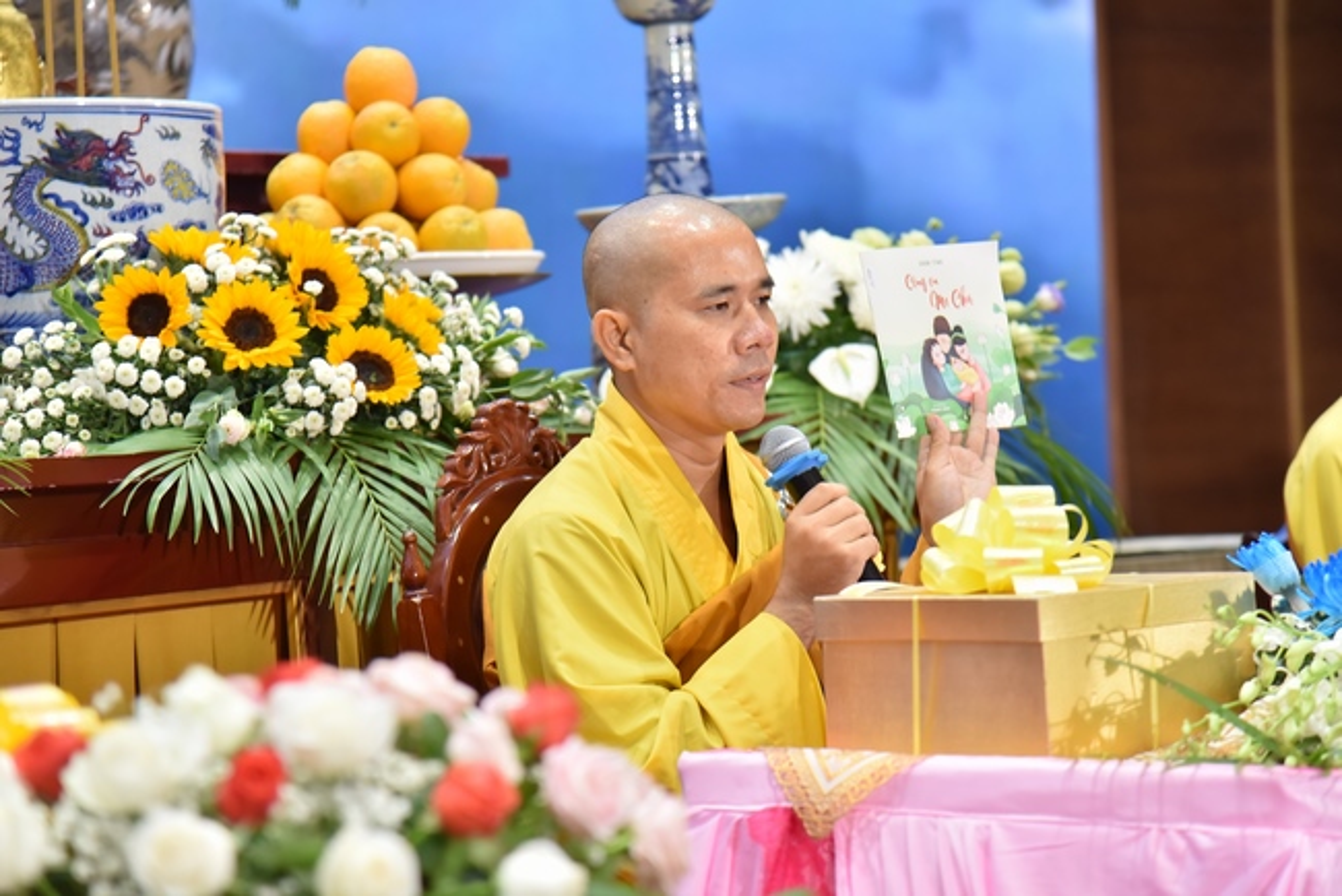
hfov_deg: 17.1
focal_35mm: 120
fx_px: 4475
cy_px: 448
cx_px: 671
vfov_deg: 11.4
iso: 1250
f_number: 4
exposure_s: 1/100
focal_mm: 120
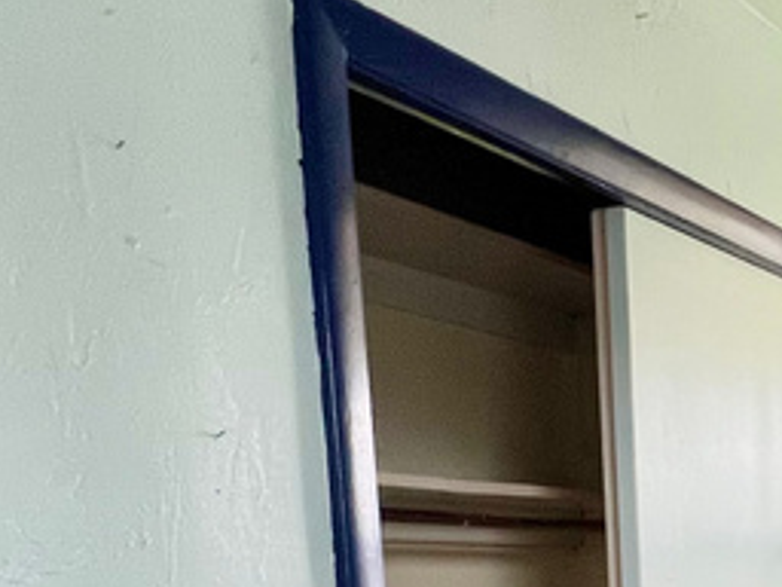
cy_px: 749
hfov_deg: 30.8
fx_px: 1175
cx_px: 953
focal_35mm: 52
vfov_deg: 24.7
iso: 160
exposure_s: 1/99
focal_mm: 1.57
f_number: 1.8
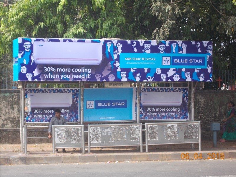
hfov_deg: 17.4
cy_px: 88
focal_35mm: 113
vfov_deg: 13.1
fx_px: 770
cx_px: 118
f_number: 6
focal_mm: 20.1
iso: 80
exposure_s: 1/80
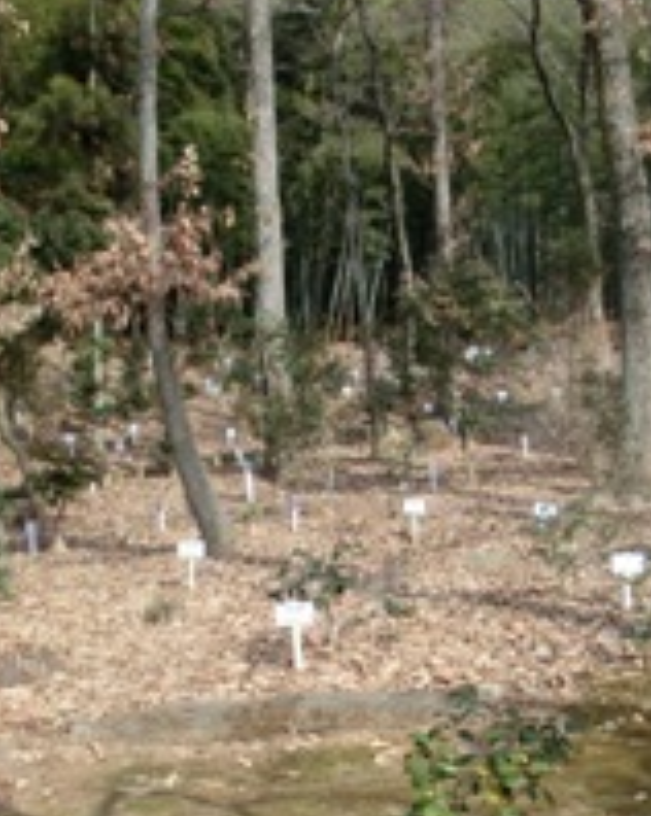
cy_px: 635
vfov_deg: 34.5
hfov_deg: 28.6
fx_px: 1278
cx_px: 338
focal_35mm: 53
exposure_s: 1/640
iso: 100
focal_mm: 4.24
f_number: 3
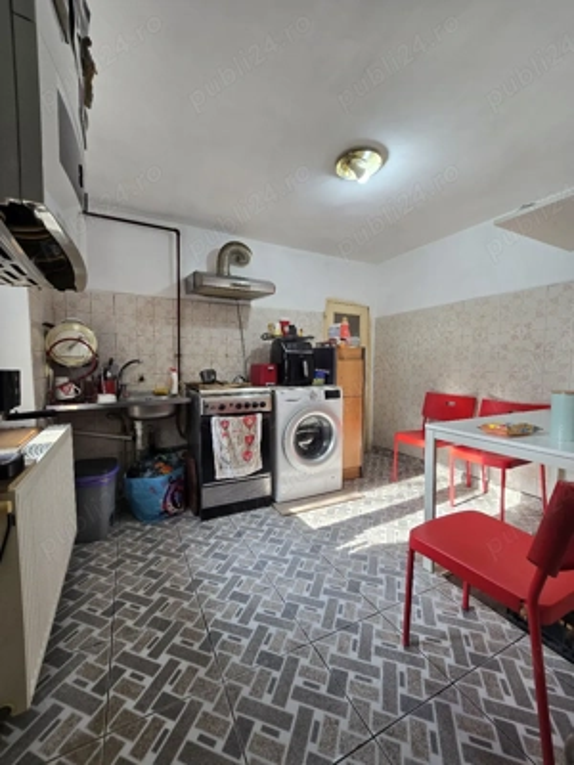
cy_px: 382
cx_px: 287
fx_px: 287
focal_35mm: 13
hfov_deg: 89.9
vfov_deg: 106.2
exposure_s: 1/50.3
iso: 50
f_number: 2.2
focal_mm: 2.2
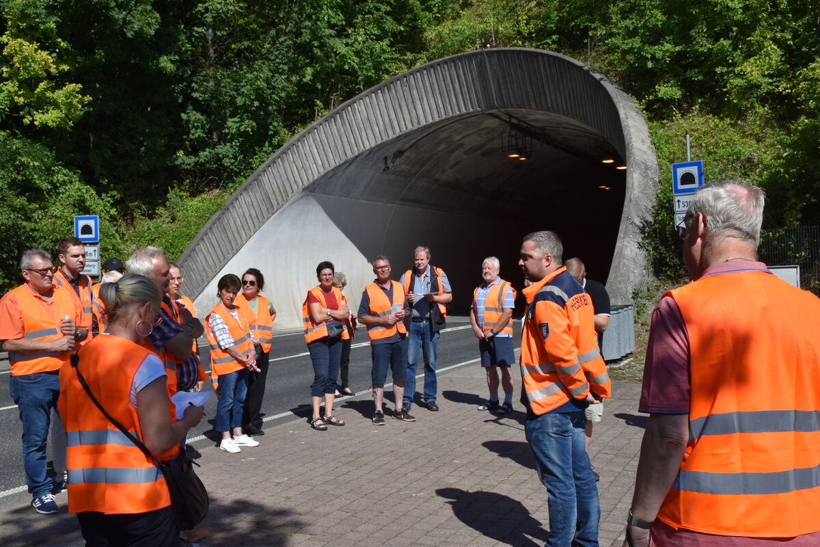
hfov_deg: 49.6
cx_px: 410
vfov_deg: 34.2
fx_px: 888
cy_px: 274
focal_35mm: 39
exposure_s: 1/400
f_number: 10
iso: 200
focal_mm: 26
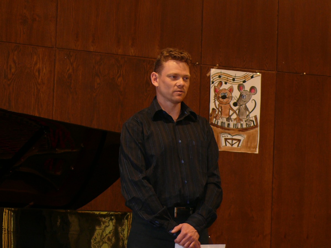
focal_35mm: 126
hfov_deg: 15.6
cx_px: 166
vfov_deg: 11.8
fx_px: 1205
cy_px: 124
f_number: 3.2
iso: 100
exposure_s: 1/30
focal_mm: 15.1
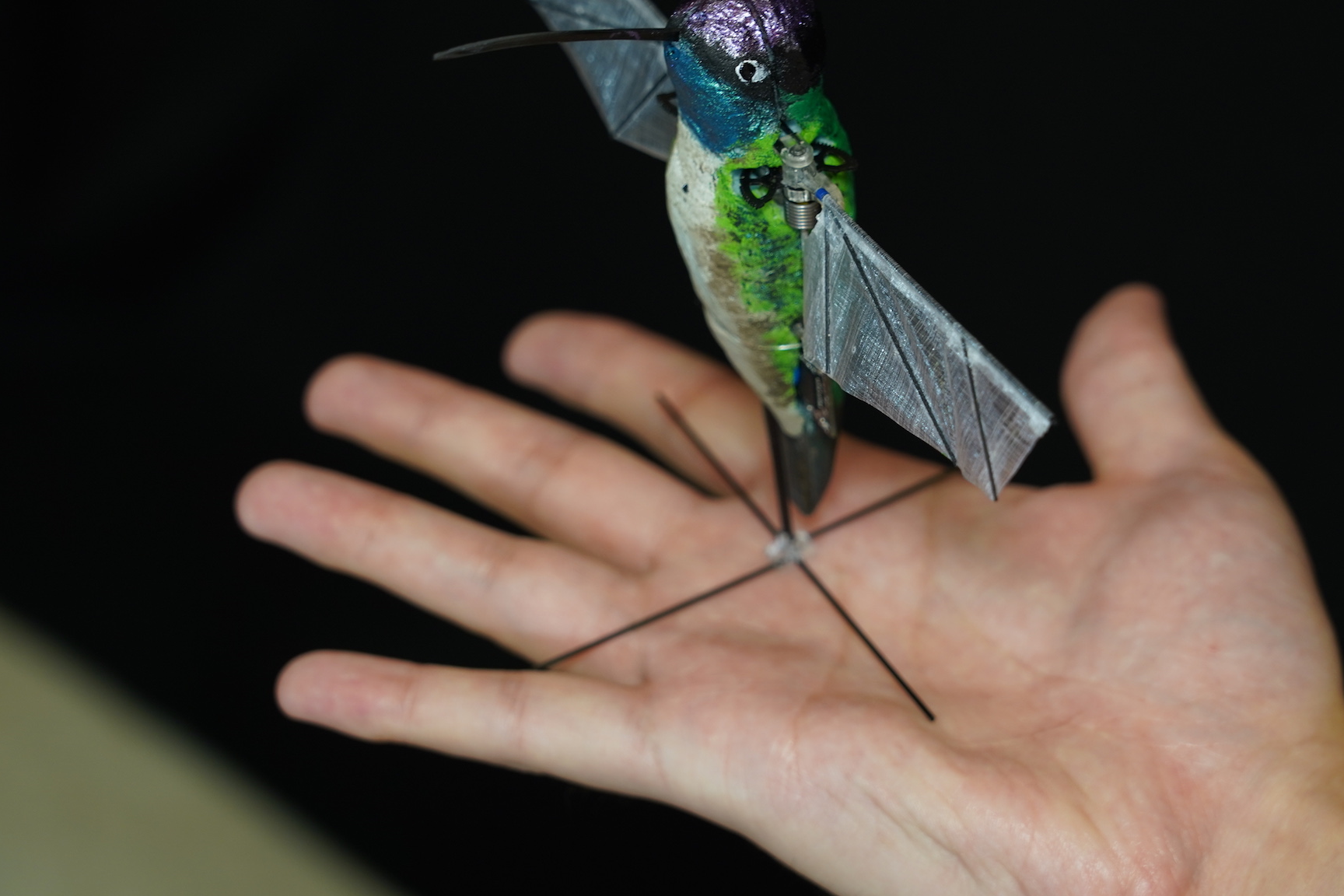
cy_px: 342
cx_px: 835
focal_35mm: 140
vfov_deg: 9.8
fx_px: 5226
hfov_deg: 14.6
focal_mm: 105
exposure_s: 1/50
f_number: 5.6
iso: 400
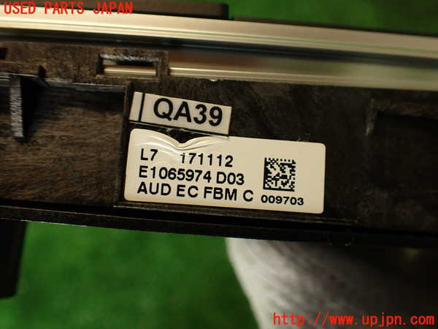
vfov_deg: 44.2
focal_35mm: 32
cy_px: 164
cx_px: 219
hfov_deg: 56.8
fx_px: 405
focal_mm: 5.79
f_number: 2.4
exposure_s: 1/50
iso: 200
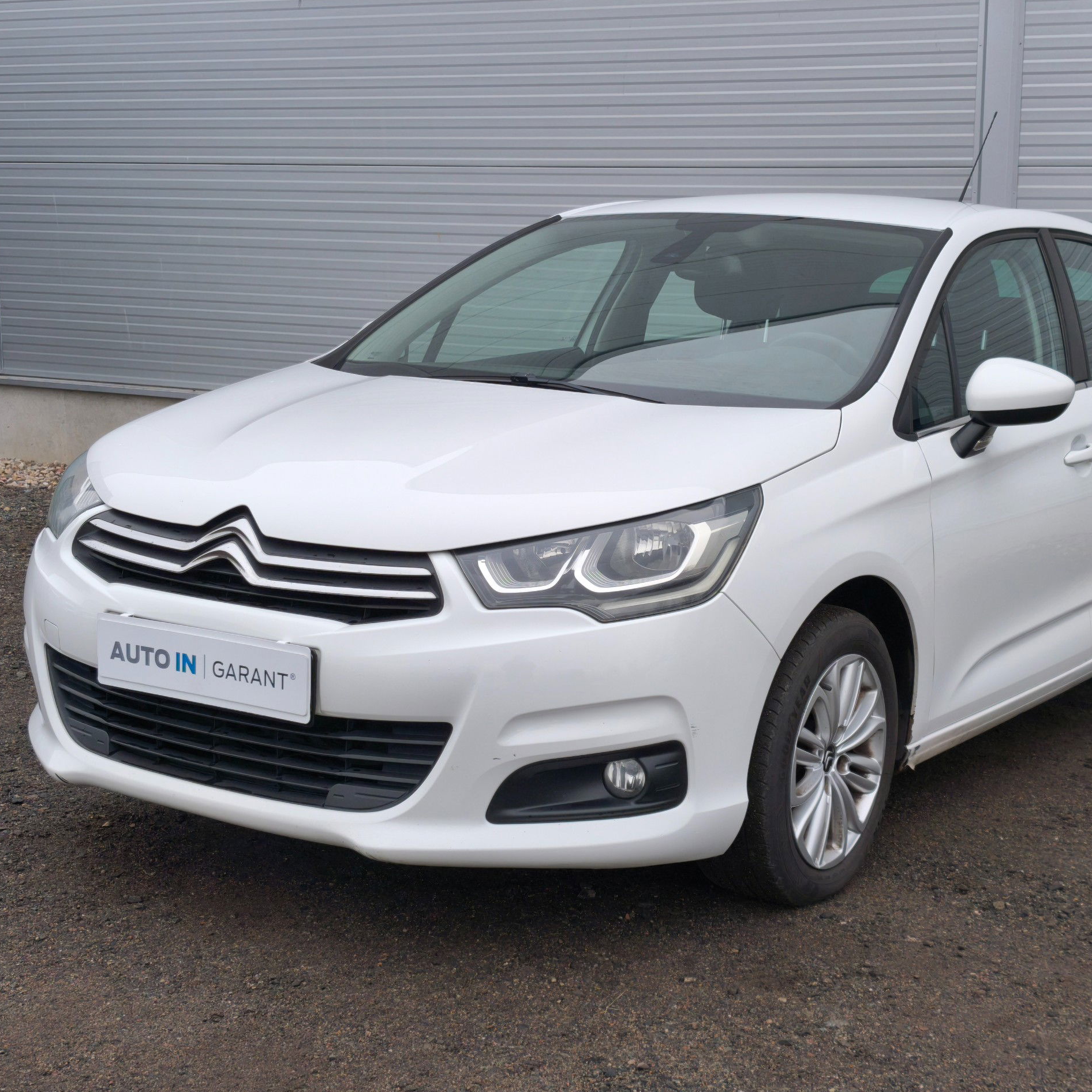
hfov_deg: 31.0
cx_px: 650
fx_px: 1963
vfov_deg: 31.1
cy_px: 552
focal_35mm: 55
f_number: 1.6
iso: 50
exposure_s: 1/225
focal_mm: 6.57
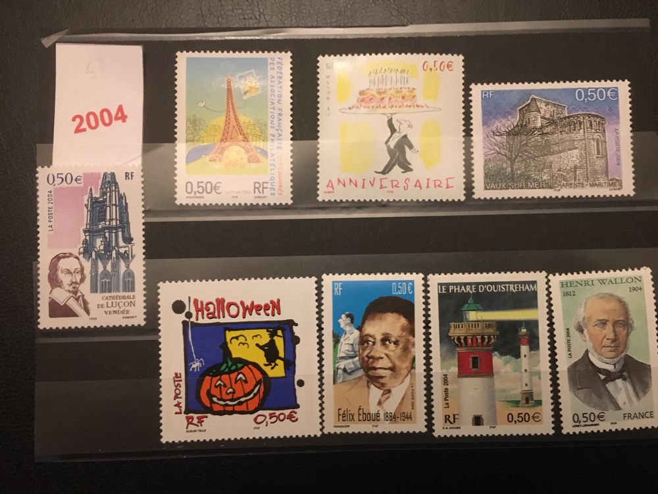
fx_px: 551
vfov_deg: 48.2
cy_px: 247
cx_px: 329
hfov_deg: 61.7
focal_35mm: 29
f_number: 2.2
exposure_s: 1/17
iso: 500
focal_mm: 4.15
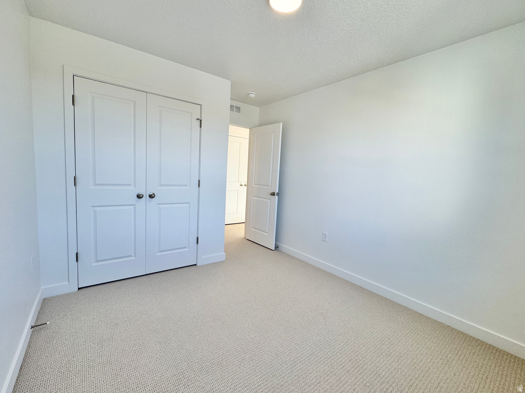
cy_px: 196
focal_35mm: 14
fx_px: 212
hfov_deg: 102.1
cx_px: 262
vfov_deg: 85.7
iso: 64
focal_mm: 2.22
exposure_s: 1/120
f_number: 2.2
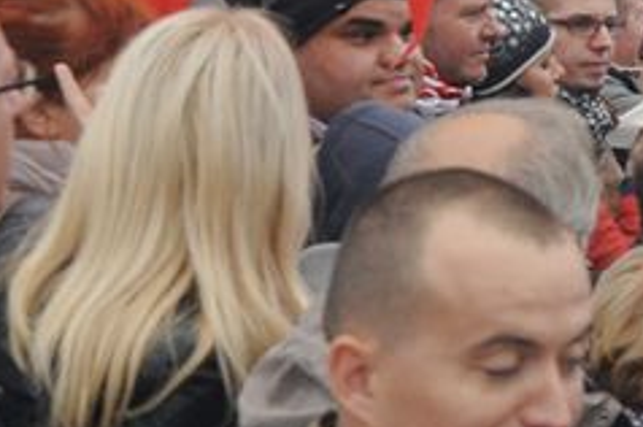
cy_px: 39
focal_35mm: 188
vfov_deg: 7.3
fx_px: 3350
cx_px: 1110
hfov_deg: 10.4
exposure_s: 1/320
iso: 800
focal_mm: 35
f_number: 9
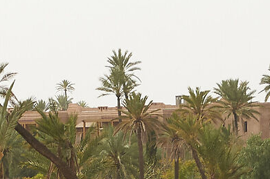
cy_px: 494
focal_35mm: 382
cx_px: 115
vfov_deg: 3.5
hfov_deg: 5.4
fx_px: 2861
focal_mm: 62
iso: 500
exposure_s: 1/800
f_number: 8
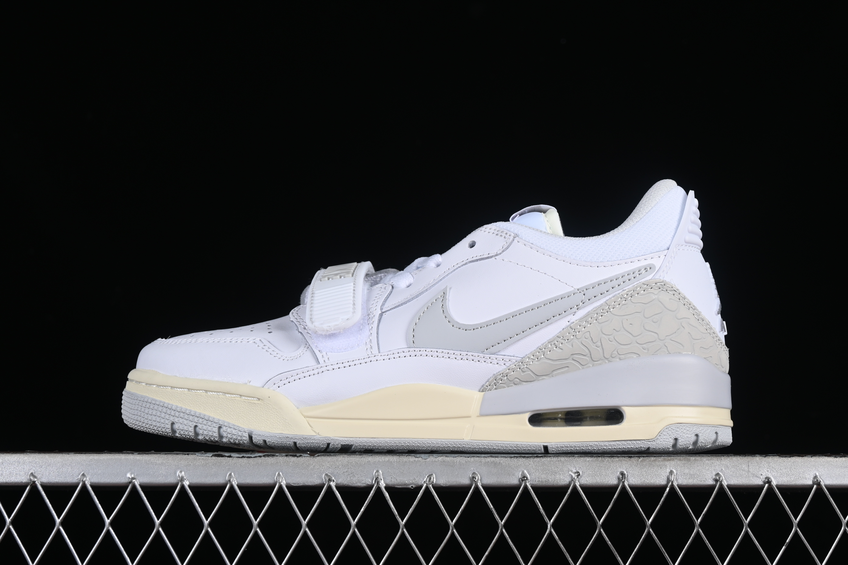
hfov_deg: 27.0
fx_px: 1767
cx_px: 424
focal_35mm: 75
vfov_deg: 18.2
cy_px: 282
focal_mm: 50
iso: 160
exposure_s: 1/125
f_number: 8
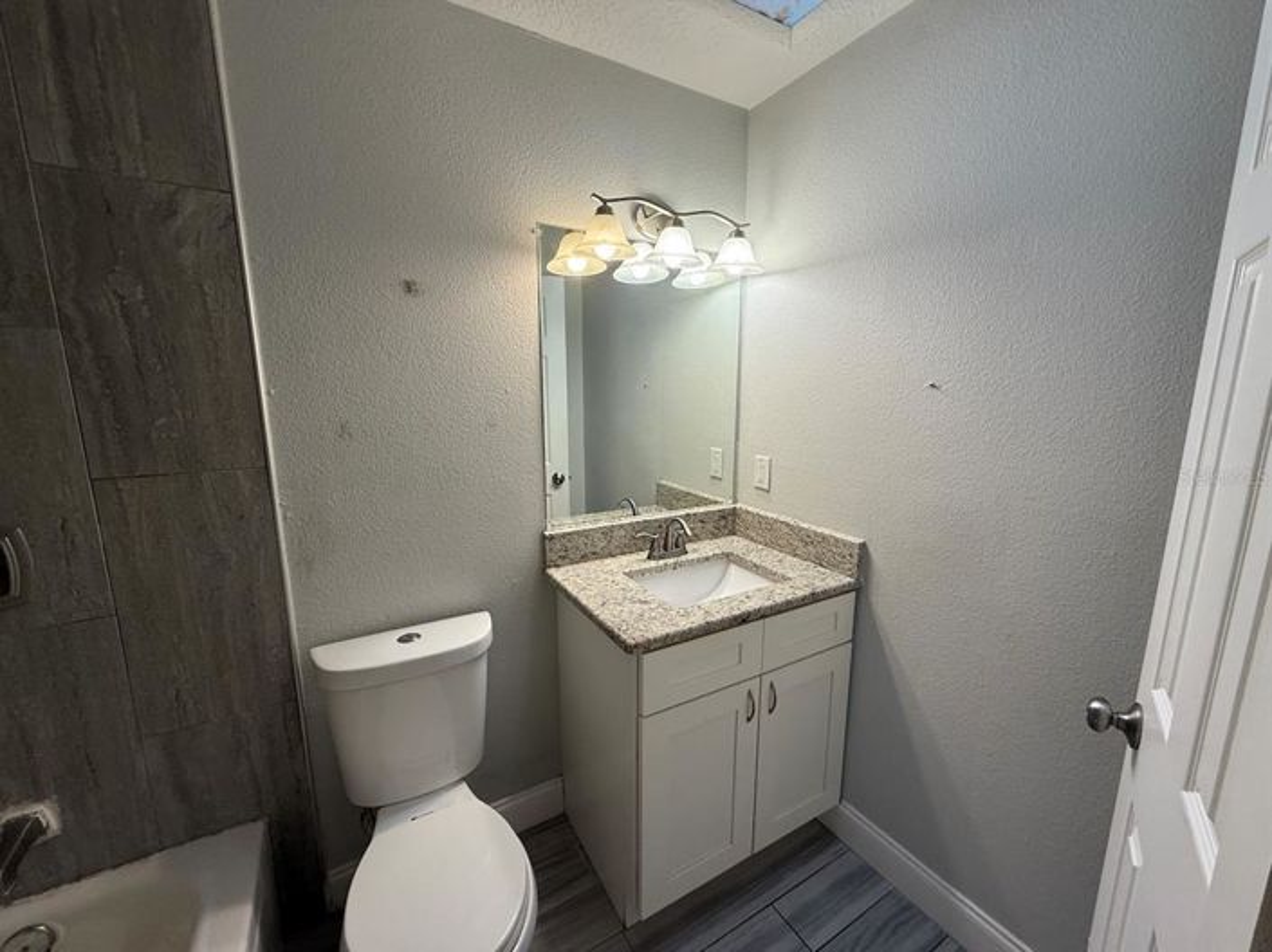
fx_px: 514
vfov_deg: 85.6
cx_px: 636
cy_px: 476
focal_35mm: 14
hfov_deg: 102.1
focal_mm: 2.22
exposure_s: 1/120
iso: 125
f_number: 2.2
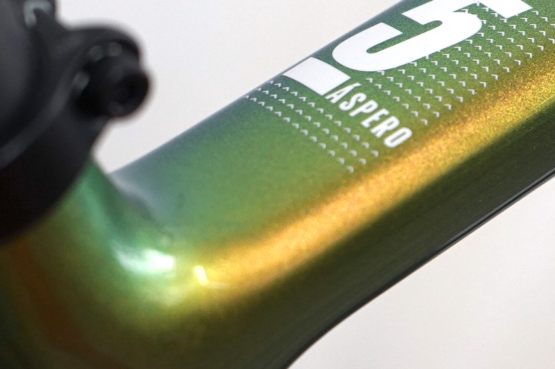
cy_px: 84
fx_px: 2233
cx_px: 584
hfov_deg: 13.9
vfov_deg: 9.4
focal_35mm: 145
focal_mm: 56
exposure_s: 1/60
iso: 640
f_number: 5
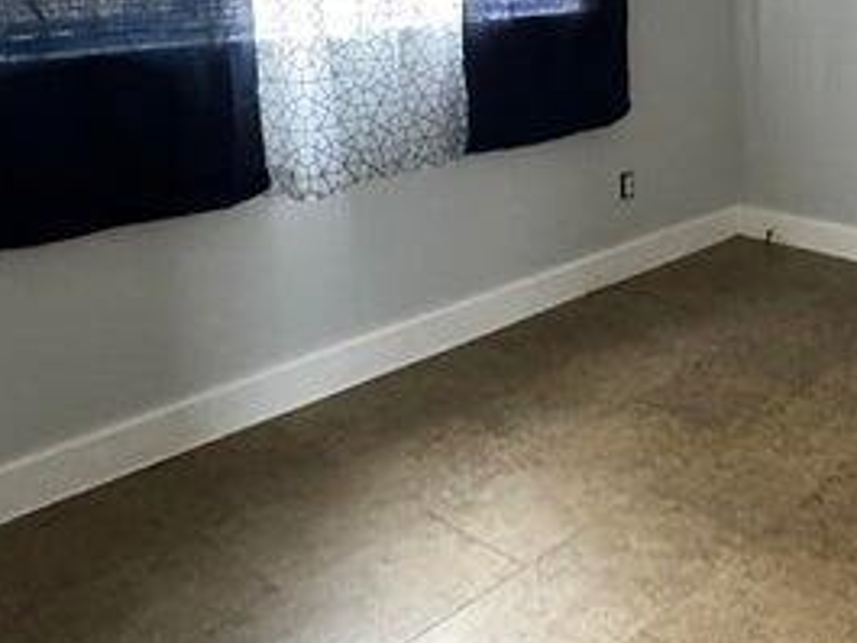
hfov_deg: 37.7
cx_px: 849
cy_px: 90
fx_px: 1115
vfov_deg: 31.0
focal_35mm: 45
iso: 1000
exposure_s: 1/60
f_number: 2.2
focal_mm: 2.22
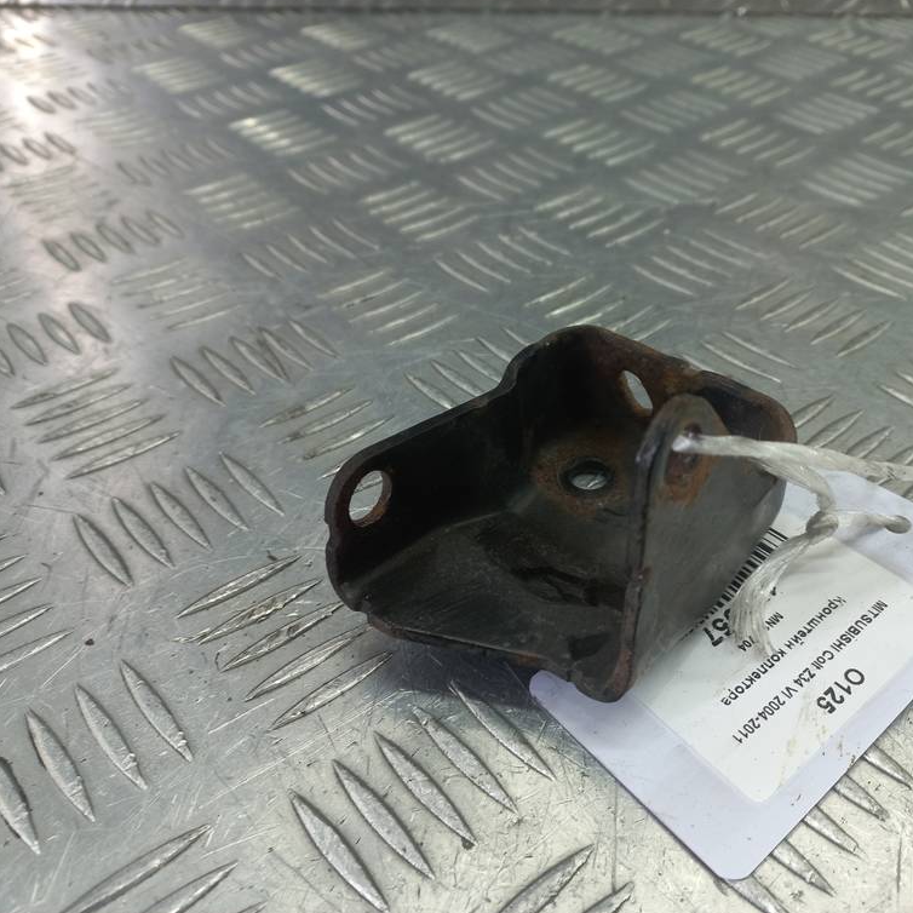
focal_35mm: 30
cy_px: 456
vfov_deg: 54.0
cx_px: 538
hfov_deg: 53.7
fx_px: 895
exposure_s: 1/50
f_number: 1.8
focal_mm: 4.6
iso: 64
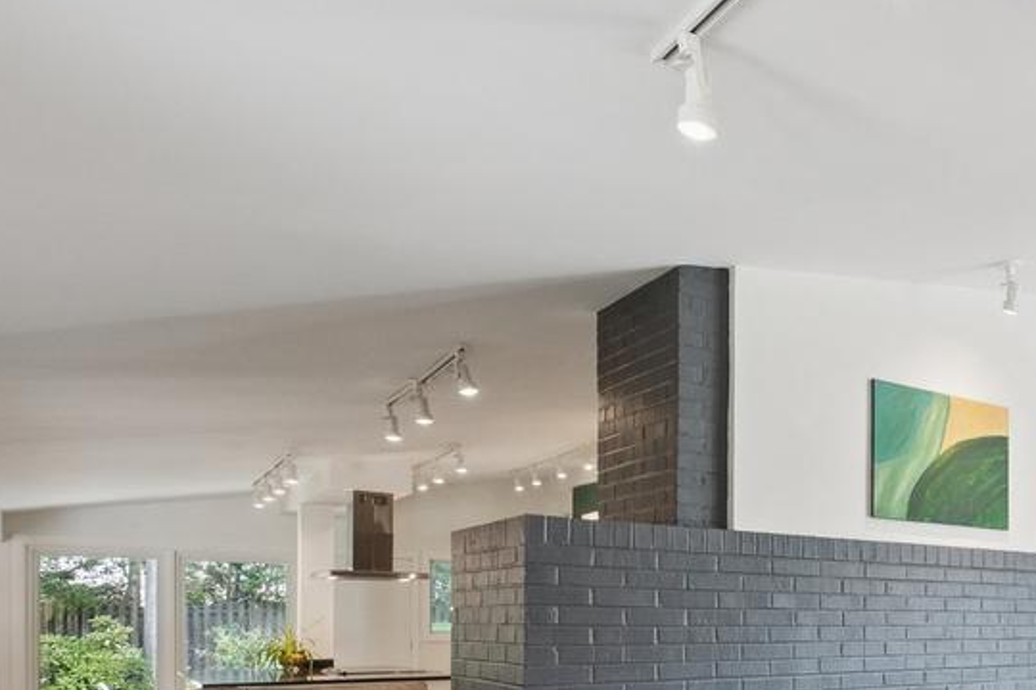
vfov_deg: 38.3
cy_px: 624
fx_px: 921
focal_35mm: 32
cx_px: 1157
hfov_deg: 44.0
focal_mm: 12
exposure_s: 1/80
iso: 640
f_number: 7.1
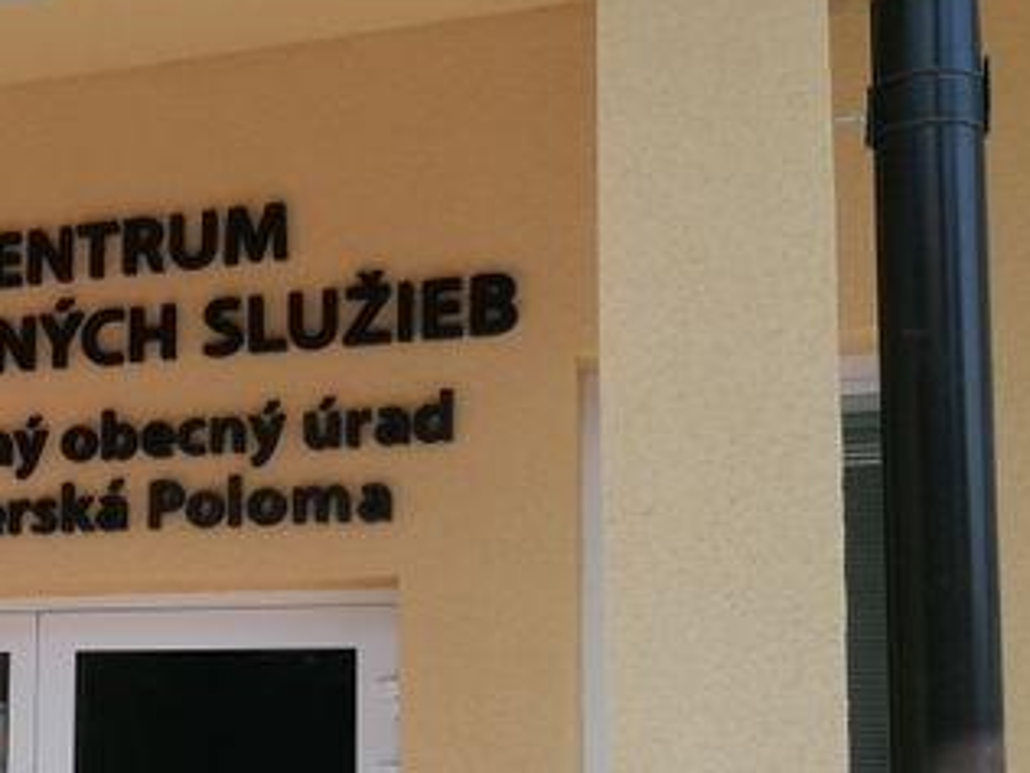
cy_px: 633
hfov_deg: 27.4
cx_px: -91
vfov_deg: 22.2
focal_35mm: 65
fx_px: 1934
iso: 50
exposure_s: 1/1250
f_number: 1.8
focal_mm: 4.75
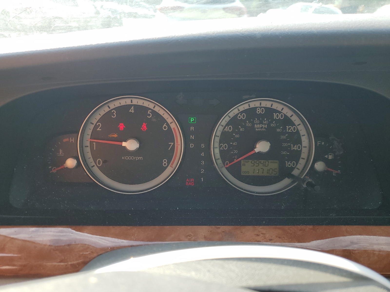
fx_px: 293
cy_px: 146
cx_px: 195
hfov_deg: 67.3
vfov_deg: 53.1
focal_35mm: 26
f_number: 1.5
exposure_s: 1/435
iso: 50
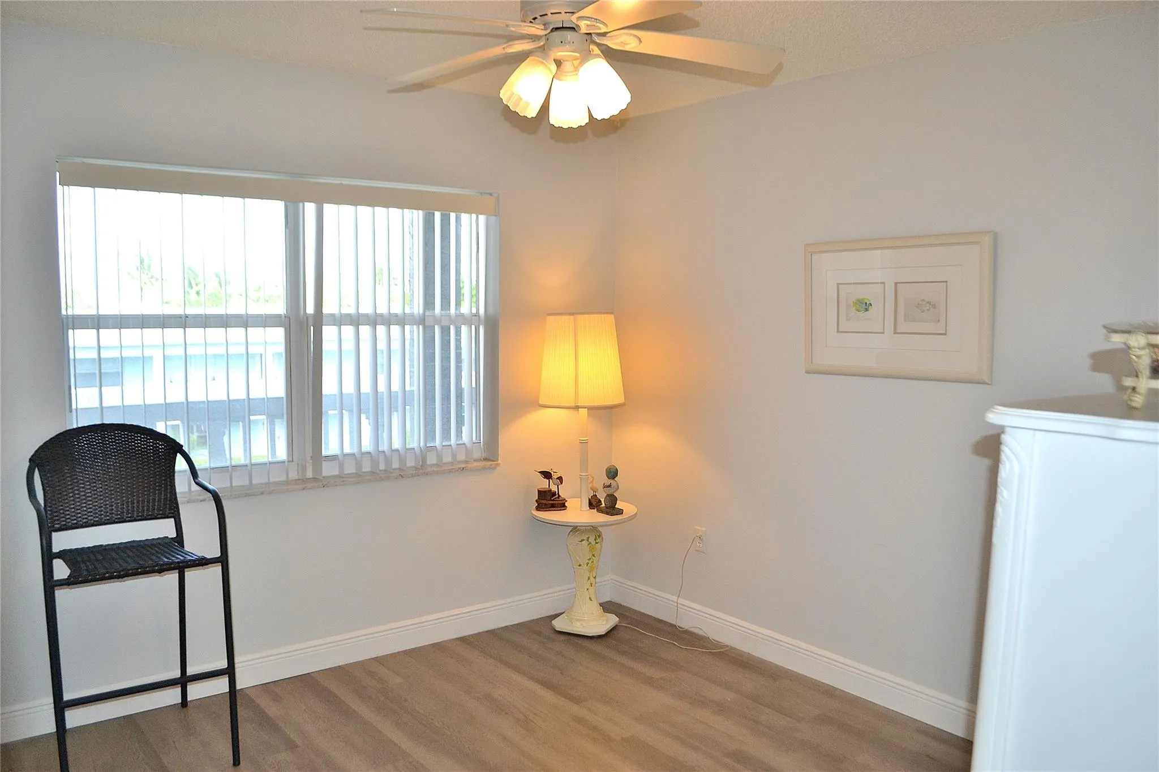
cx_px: 580
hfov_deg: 67.4
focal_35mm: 27
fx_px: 869
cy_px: 386
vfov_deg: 47.9
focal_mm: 18
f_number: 4
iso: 320
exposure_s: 1/125
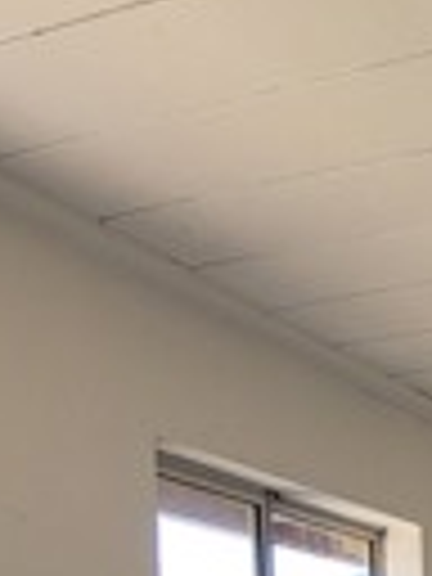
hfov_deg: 18.4
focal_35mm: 65
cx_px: 747
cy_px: 958
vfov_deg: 22.1
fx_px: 1082
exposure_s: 1/120
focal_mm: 2.2
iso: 80
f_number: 2.2
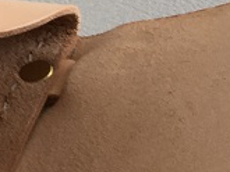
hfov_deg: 9.6
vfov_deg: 8.0
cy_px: 97
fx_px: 1243
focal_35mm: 187
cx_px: -280
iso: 32
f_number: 2.2
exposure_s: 1/100
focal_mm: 4.15
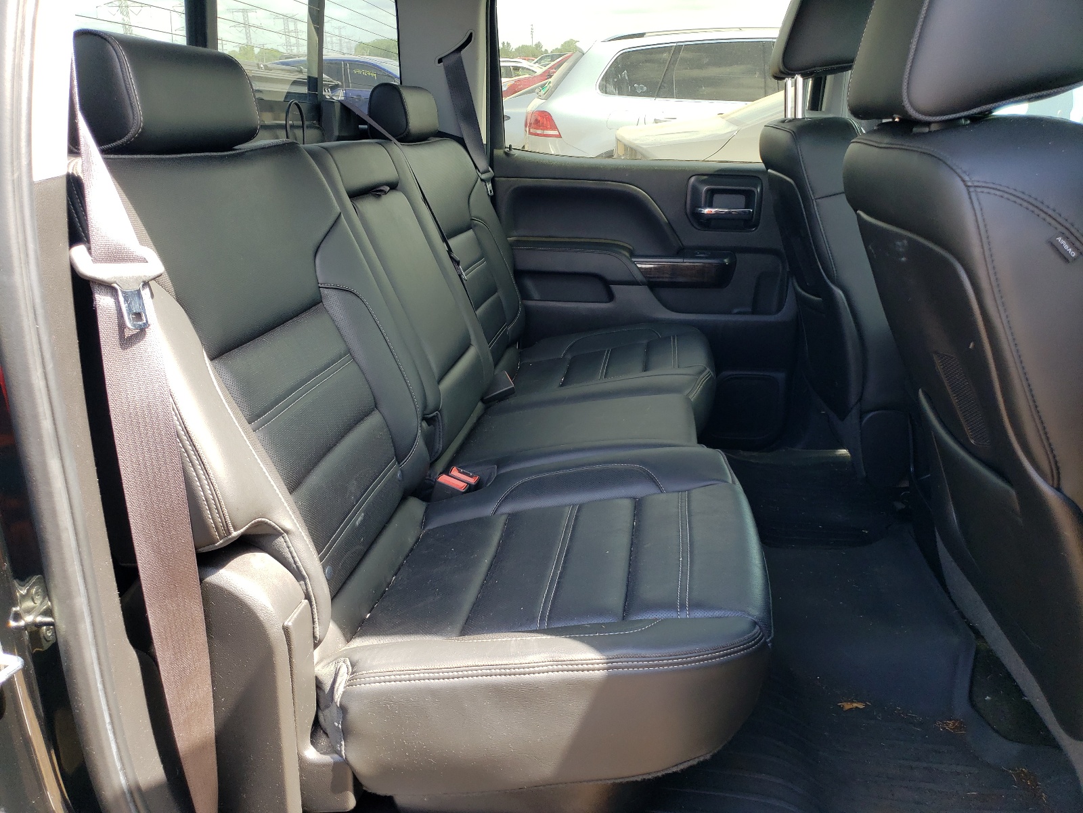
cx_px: 542
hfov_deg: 67.3
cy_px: 406
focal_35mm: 26
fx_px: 813
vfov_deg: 53.1
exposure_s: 1/167
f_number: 1.5
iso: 50
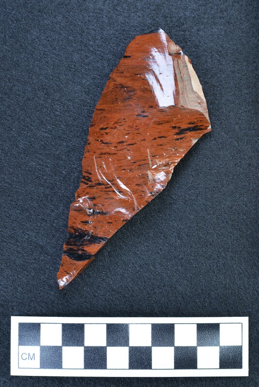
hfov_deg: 22.7
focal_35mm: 60
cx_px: 130
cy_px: 194
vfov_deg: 33.4
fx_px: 646
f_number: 8
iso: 100
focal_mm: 60
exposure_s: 1/25
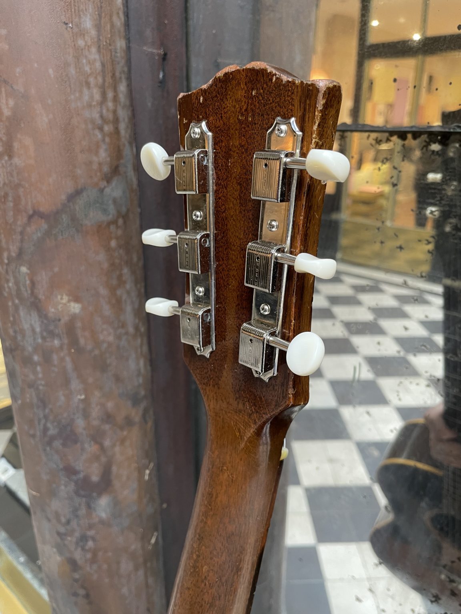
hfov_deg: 53.1
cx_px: 230
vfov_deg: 67.3
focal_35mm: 26
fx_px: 462
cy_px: 307
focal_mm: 4.2
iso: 160
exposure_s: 1/50
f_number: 1.6
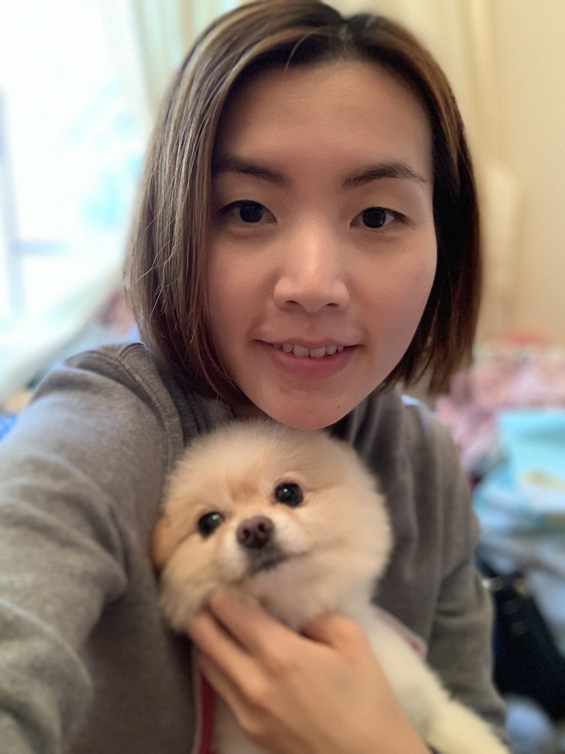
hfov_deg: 44.2
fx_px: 696
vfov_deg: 56.8
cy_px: 377
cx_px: 282
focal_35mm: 32
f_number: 2.2
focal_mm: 2.87
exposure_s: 1/25
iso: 500
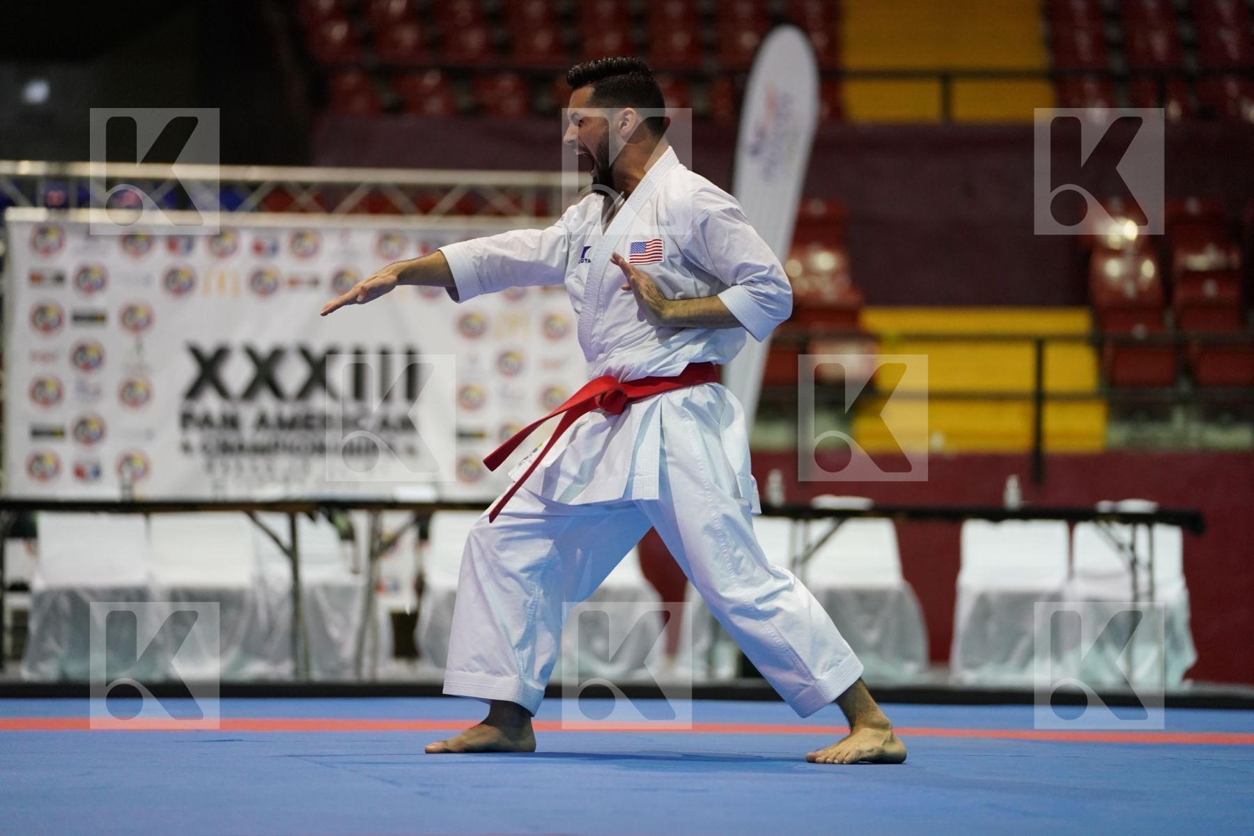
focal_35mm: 165
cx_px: 627
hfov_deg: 12.5
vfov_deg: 8.3
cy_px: 418
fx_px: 5747
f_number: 2.8
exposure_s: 1/320
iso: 2500
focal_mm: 165
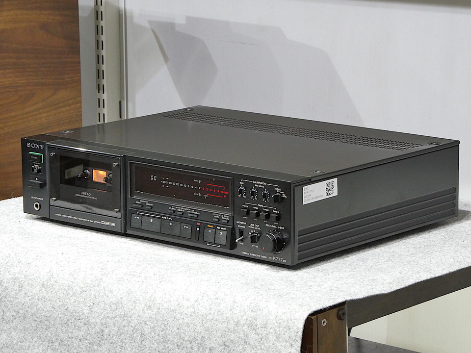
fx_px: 1837
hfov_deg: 14.6
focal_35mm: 135
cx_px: 236
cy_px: 176
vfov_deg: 11.0
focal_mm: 24.2
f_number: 6.3
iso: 400
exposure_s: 1/4
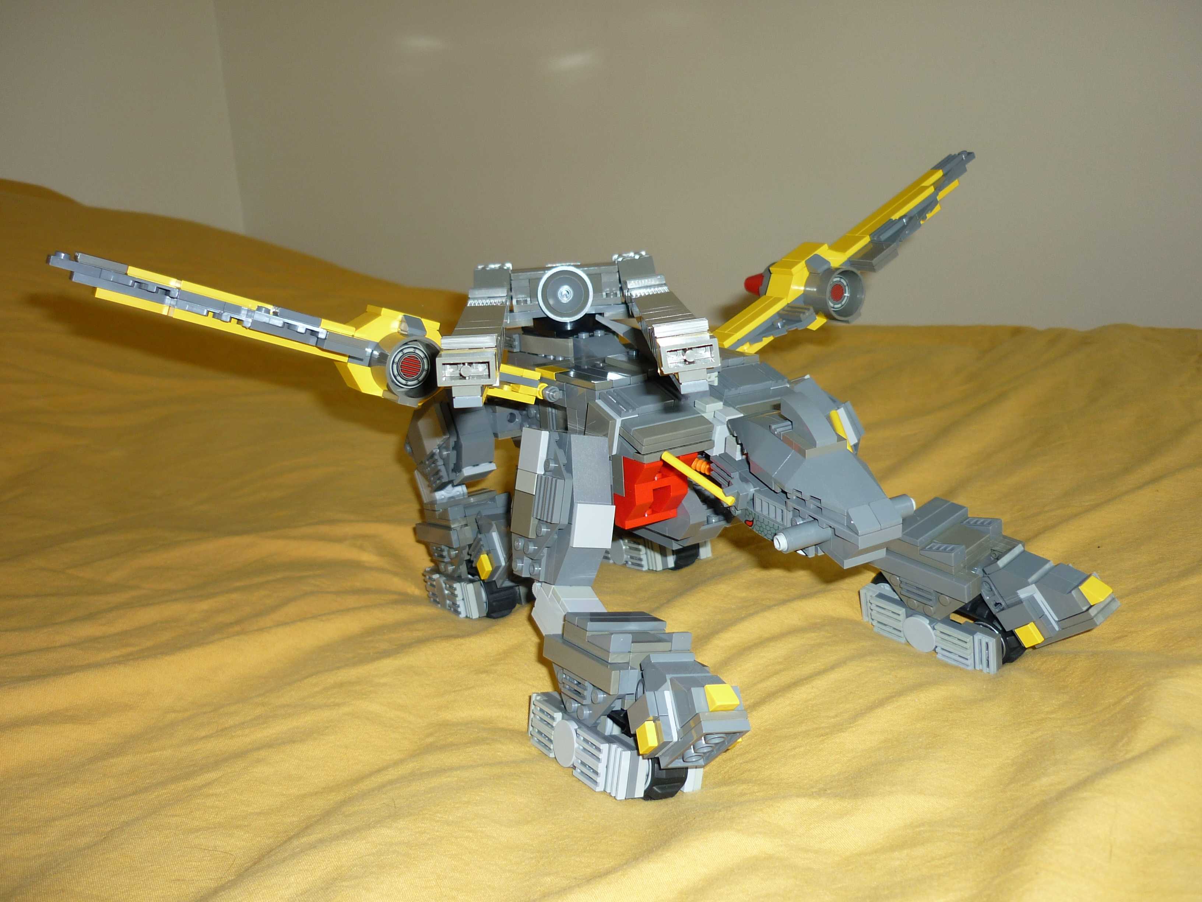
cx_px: 601
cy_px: 451
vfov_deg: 42.9
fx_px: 1146
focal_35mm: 33
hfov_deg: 55.4
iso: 100
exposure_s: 1/30
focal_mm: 5.5
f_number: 2.8
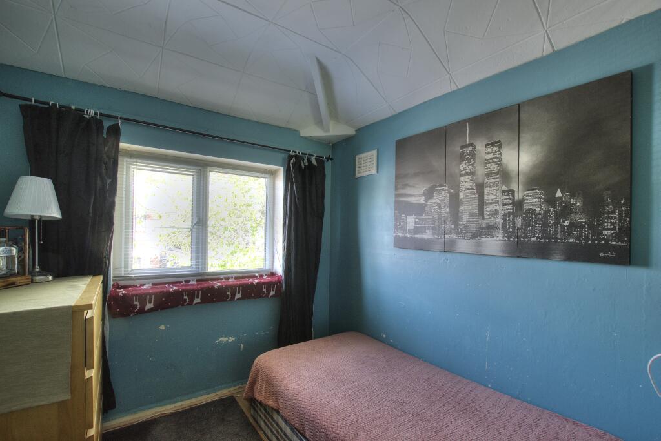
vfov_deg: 77.3
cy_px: 220
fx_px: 275
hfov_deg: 100.4
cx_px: 330
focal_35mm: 15
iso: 400
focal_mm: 10
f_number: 8
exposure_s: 1/10
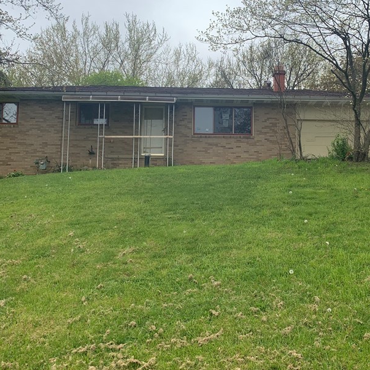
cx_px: 233
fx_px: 472
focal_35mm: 39
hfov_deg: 42.5
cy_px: 157
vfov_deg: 42.7
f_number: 1.8
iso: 25
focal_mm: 4.25
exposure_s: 1/1880
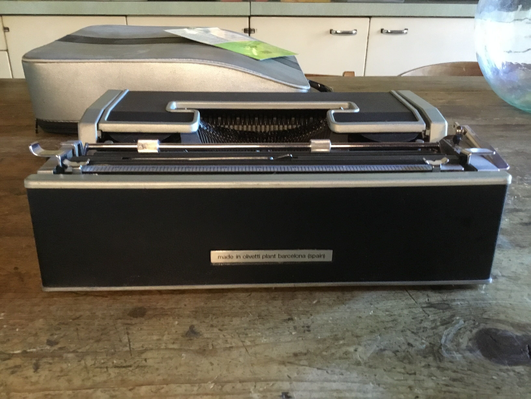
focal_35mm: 31
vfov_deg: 45.4
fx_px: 476
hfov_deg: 58.4
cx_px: 266
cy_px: 200
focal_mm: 3.3
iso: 320
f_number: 2.4
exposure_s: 1/17
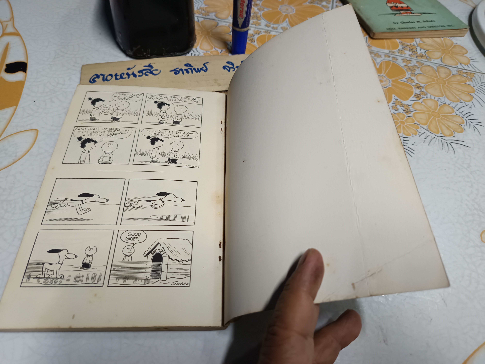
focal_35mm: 24
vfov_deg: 56.8
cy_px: 182
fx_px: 336
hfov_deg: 71.6
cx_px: 242
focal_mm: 5.31
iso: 1008
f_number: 1.7
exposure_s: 1/33.3
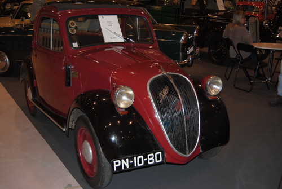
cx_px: 141
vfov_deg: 30.0
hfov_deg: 43.5
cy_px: 94
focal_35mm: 45
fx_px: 353
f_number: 4.2
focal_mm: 30
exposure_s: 1/60
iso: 200
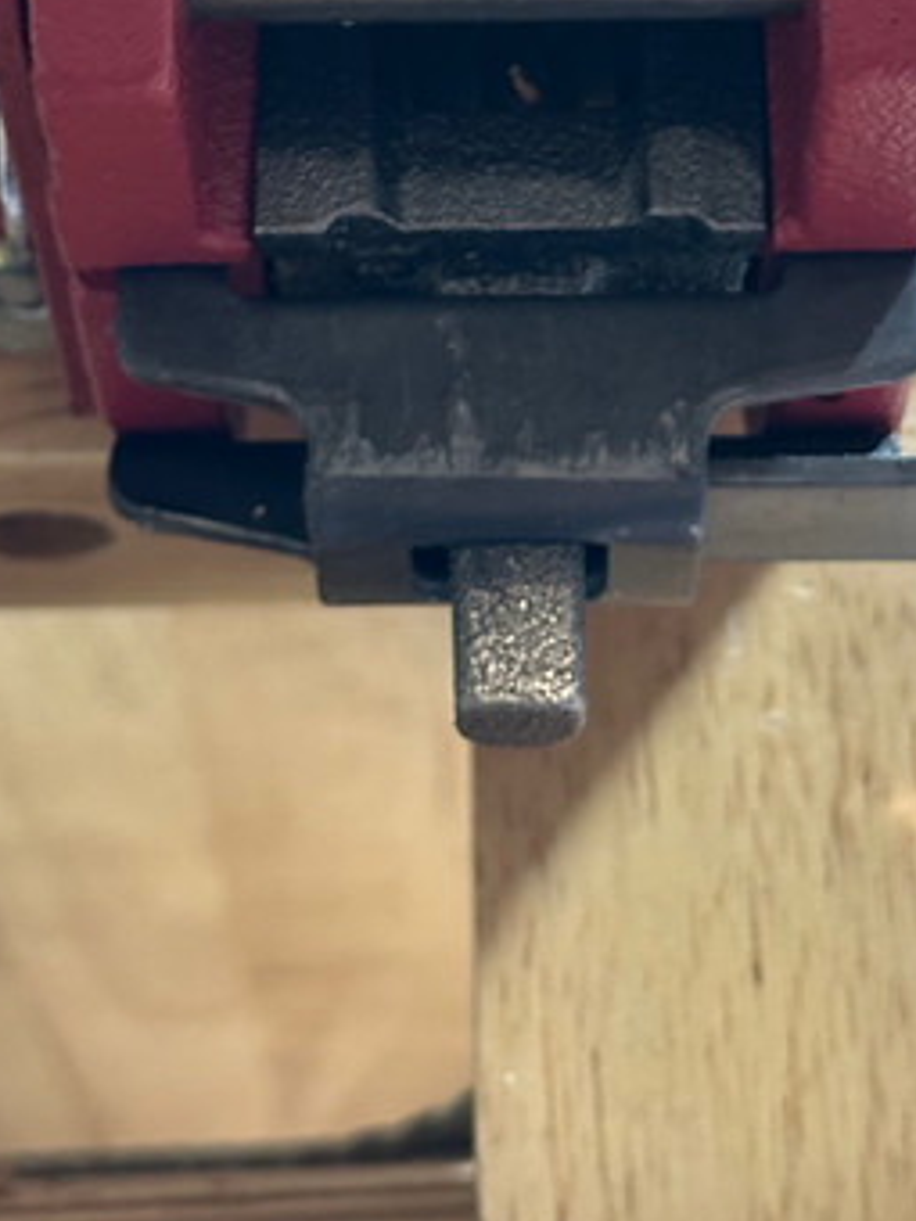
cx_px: 427
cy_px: 4
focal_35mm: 113
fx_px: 3987
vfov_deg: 17.0
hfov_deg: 13.1
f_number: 1.78
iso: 640
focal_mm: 6.86
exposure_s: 1/20
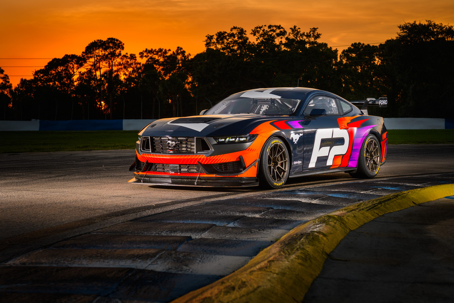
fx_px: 908
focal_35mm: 72
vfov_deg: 18.9
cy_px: 152
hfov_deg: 28.1
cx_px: 227
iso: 100
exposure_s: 1/125
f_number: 4
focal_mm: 48
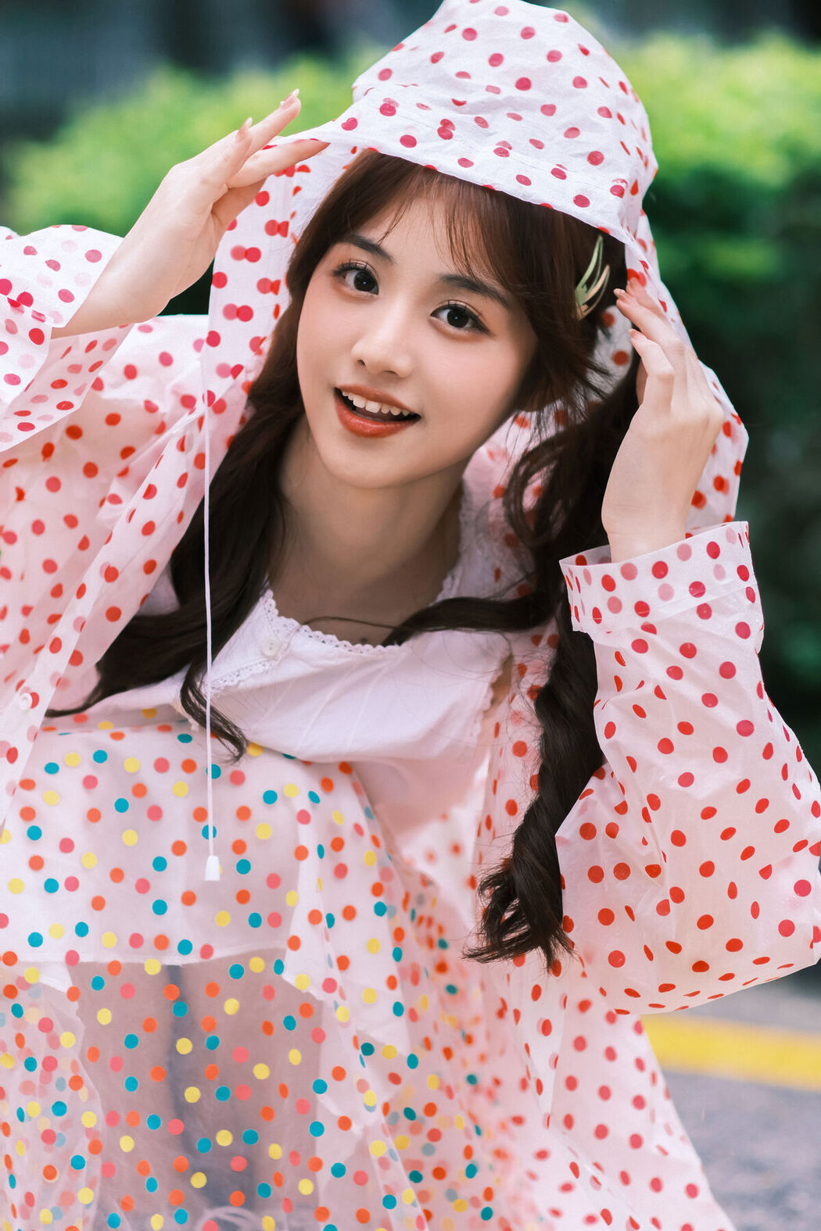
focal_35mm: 128
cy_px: 616
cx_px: 410
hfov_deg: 10.7
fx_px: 4378
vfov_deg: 16.0
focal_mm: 85
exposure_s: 1/1600
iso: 1250
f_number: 1.8
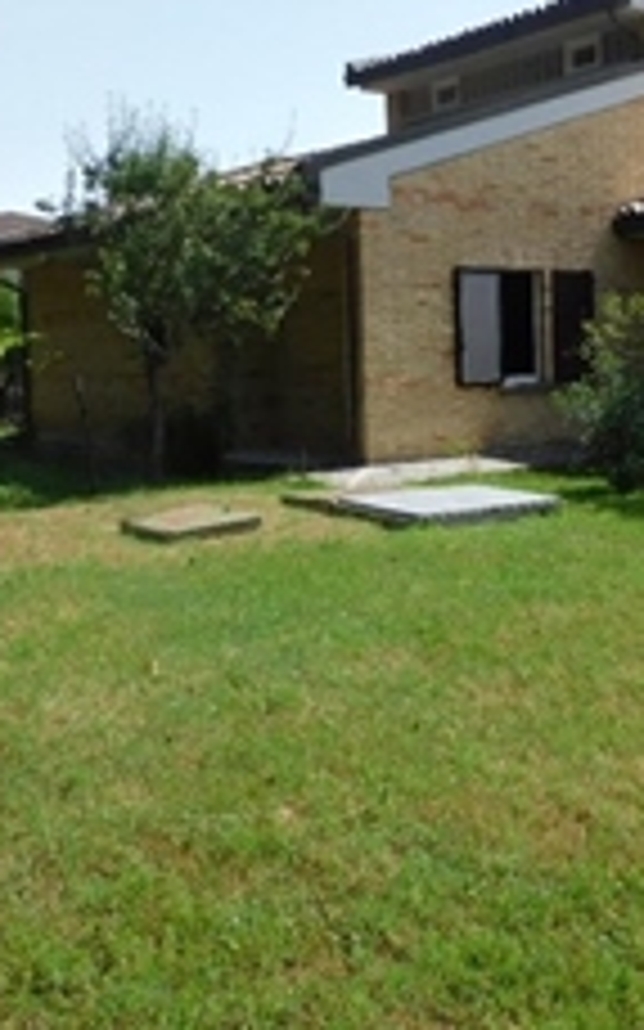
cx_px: 516
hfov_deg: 29.2
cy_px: 423
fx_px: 1208
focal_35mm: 43
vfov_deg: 46.0
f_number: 3.3
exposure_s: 1/1000
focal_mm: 4.3
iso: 125
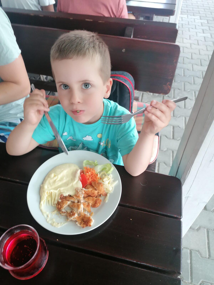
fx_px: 223
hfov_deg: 51.4
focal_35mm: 27
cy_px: 142
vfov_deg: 65.3
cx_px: 107
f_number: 1.8
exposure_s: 1/33.3
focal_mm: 4.75
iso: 160
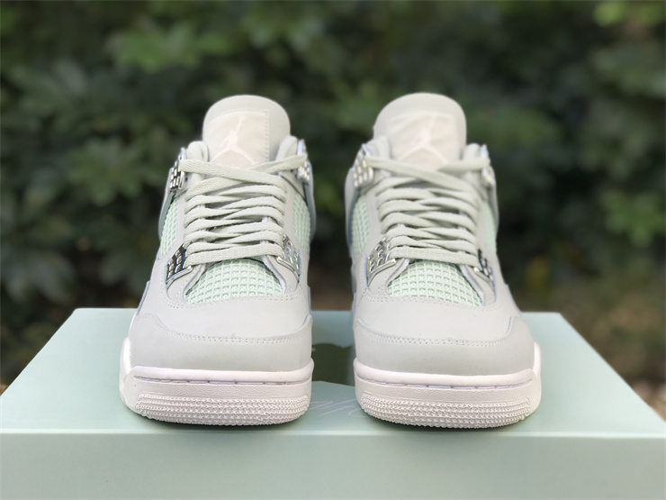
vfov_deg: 25.7
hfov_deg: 33.8
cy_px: 250
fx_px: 1097
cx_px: 333
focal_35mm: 57
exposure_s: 1/168
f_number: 2.8
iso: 20
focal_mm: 6.6
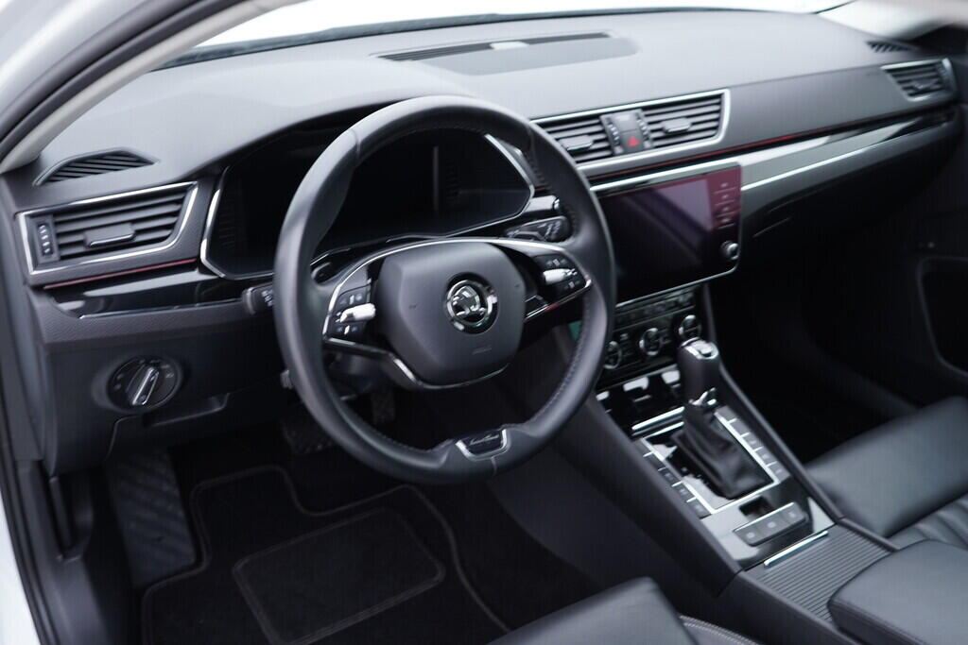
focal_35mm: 36
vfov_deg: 36.9
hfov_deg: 53.1
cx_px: 484
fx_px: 968
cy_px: 322
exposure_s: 1/40
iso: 200
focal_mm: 24
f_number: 2.8
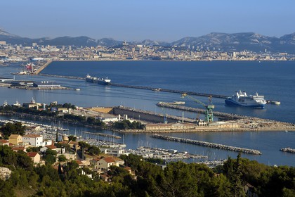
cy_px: 98
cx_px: 148
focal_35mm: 102
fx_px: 836
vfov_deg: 13.4
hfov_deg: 20.0
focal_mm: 102
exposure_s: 1/320
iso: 200
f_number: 13
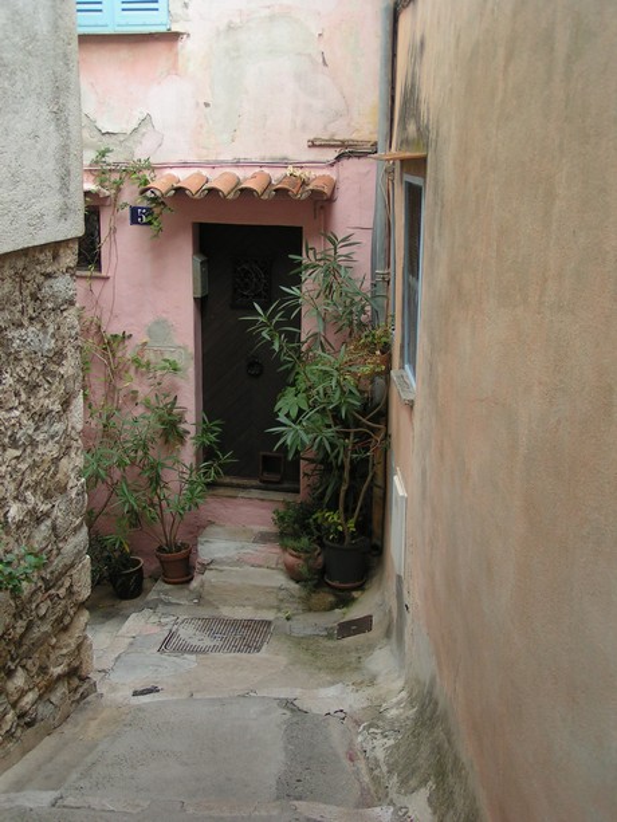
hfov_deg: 32.2
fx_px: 1069
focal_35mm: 45
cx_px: 308
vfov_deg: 42.1
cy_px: 411
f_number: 2.8
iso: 50
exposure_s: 1/80
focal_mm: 6.9
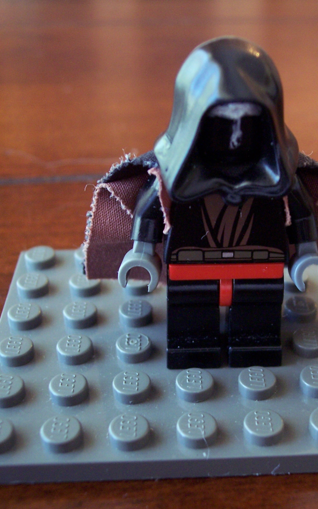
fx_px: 776
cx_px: 234
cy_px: 255
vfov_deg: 36.3
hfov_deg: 23.0
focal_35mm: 56
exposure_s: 1/10
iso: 200
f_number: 3.4
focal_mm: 8
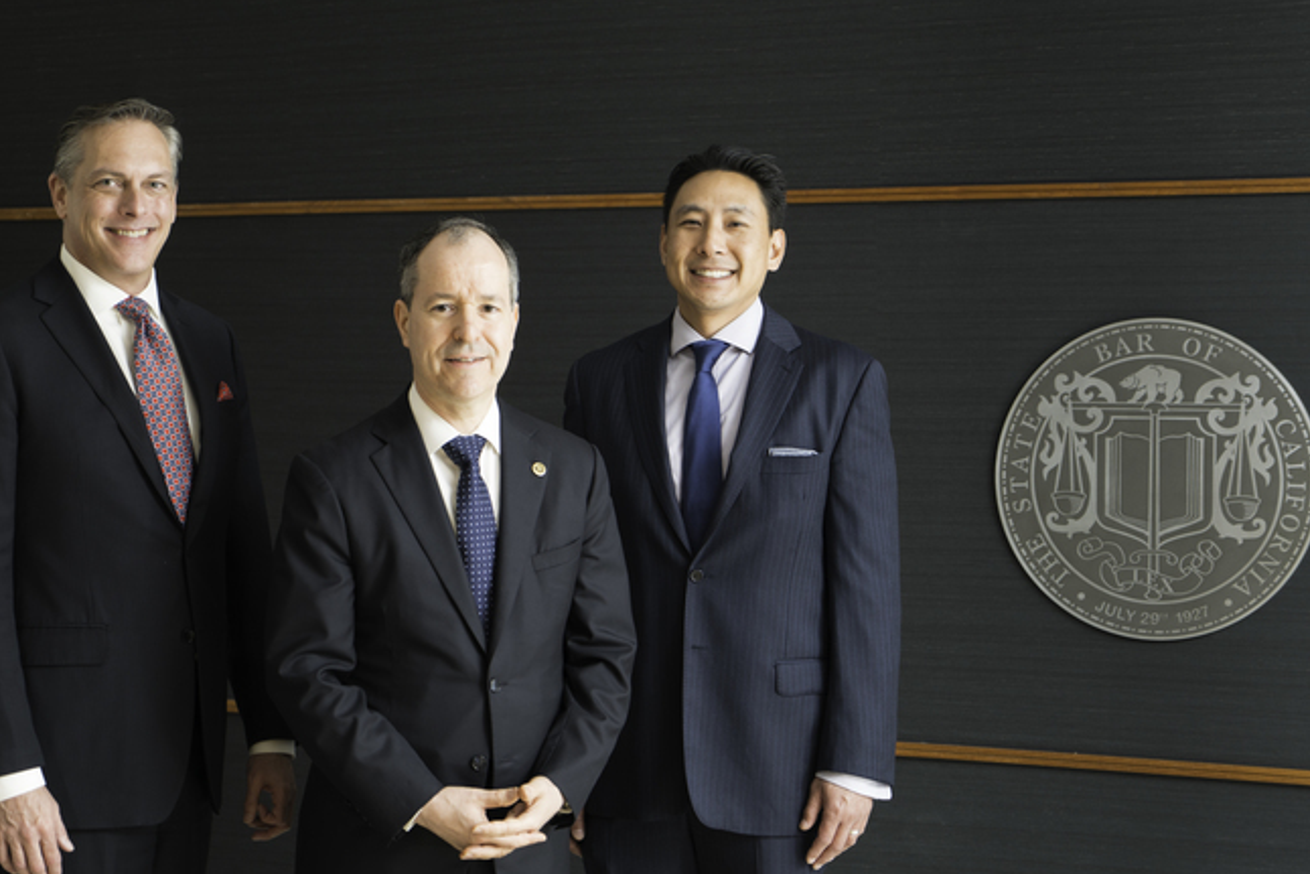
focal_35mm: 72
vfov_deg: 18.9
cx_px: 582
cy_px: 462
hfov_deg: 28.0
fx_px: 2620
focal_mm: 62
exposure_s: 1/100
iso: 400
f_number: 4
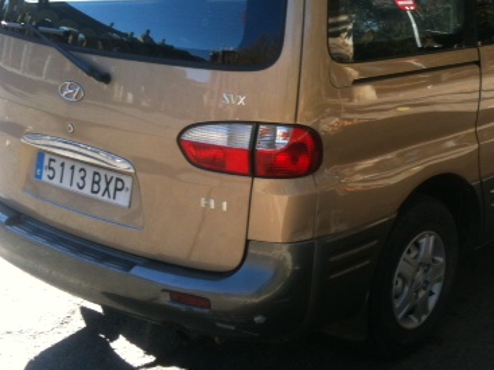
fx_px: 870
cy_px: 108
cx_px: 367
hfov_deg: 31.2
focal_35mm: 61
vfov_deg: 23.8
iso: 64
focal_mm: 3.85
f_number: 2.8
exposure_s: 1/174
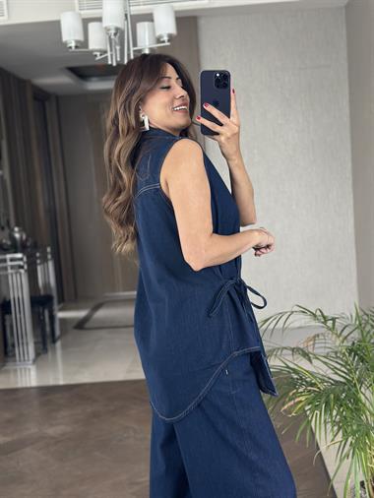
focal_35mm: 48
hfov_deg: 30.3
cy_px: 249
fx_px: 691
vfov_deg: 39.6
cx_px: 187
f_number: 1.78
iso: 320
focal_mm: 6.86
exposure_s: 1/50
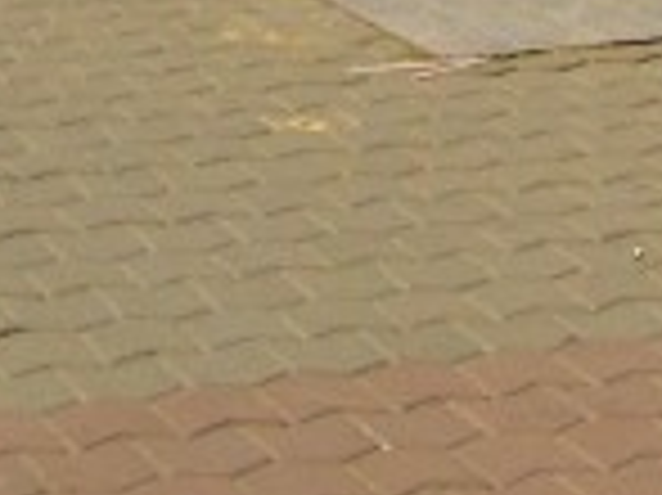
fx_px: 3650
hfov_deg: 10.0
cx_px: 1022
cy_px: -819
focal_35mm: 191
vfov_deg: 7.2
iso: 100
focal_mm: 5.8
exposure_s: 1/1087
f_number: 4.3
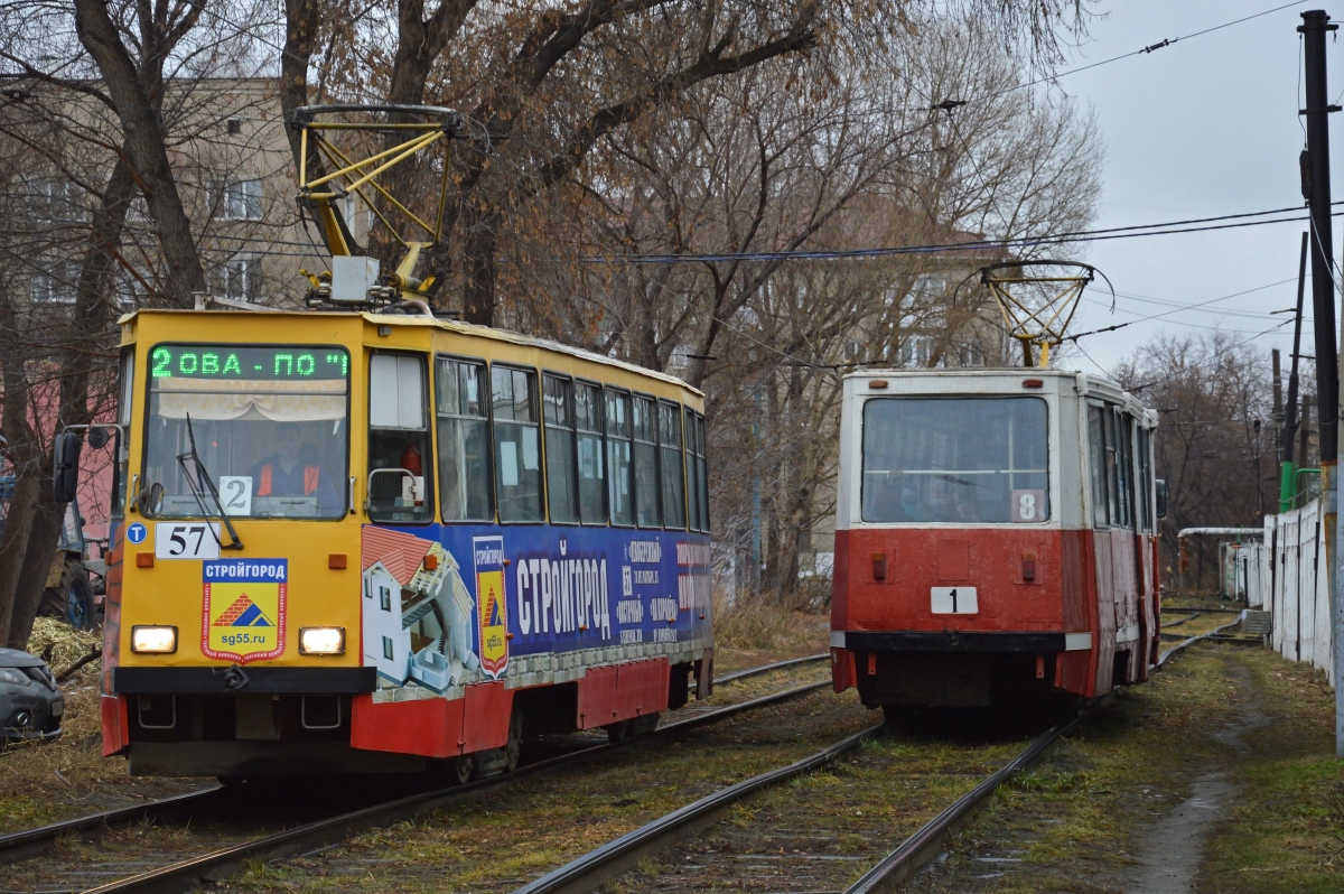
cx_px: 672
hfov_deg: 17.1
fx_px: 4476
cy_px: 447
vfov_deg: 11.4
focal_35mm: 120
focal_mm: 80
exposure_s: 1/125
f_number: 5.6
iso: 400
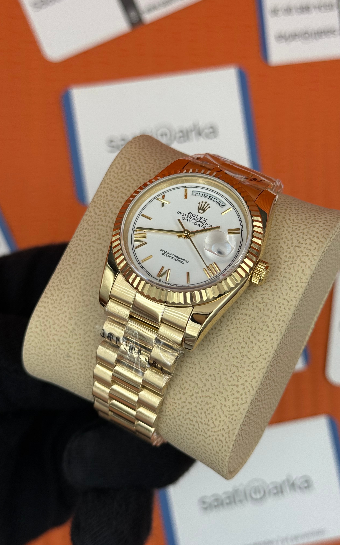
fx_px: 756
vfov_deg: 39.6
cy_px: 273
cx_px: 184
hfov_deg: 25.3
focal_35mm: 51
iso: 64
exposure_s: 1/837
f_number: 1.78
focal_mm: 6.76
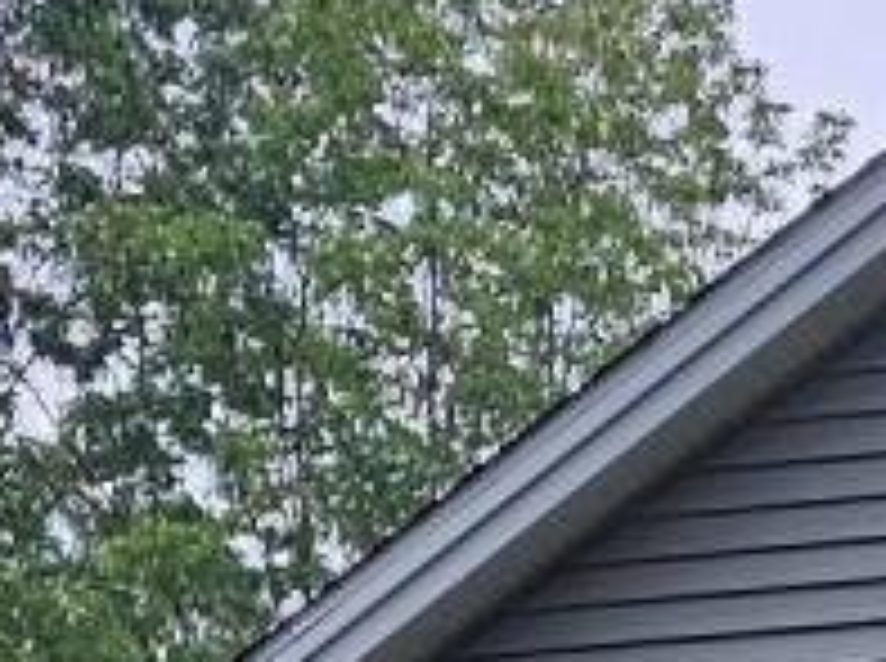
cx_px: 1462
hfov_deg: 8.2
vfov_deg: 5.1
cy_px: 3337
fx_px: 5978
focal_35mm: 234
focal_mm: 6.3
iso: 25
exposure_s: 1/180
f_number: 1.7
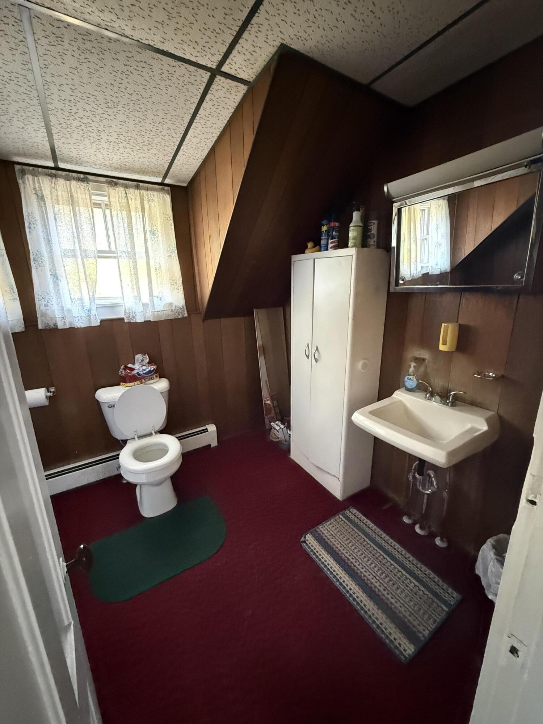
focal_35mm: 14
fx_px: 293
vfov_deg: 102.1
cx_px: 272
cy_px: 362
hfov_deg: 85.7
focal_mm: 2.22
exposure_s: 1/40
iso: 1250
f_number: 2.2
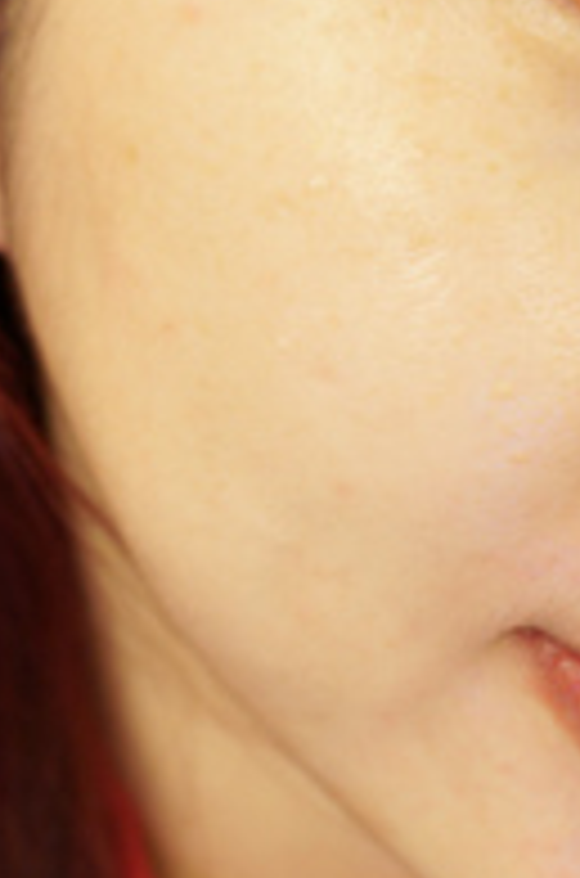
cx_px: 728
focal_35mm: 74
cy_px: 342
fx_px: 1798
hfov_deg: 17.3
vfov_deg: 27.3
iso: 200
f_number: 3.5
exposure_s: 1/6
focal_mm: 16
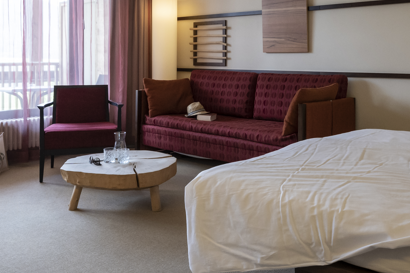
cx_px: 229
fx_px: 455
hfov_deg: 48.4
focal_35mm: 40
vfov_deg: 32.7
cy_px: 68
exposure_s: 1/50
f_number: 7.1
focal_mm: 14
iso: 640
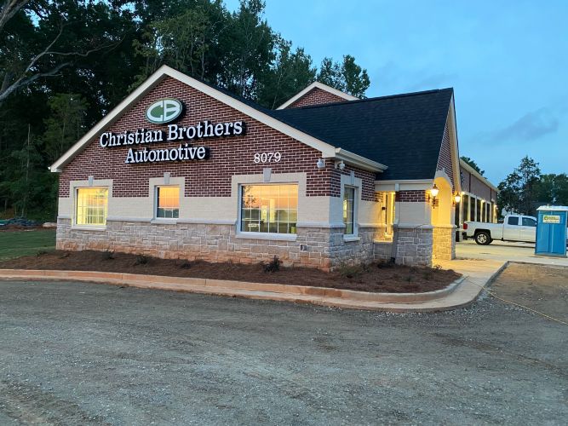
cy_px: 213
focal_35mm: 26
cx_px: 284
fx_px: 427
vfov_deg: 53.0
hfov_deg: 67.3
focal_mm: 4.25
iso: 400
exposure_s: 1/40
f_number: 1.8
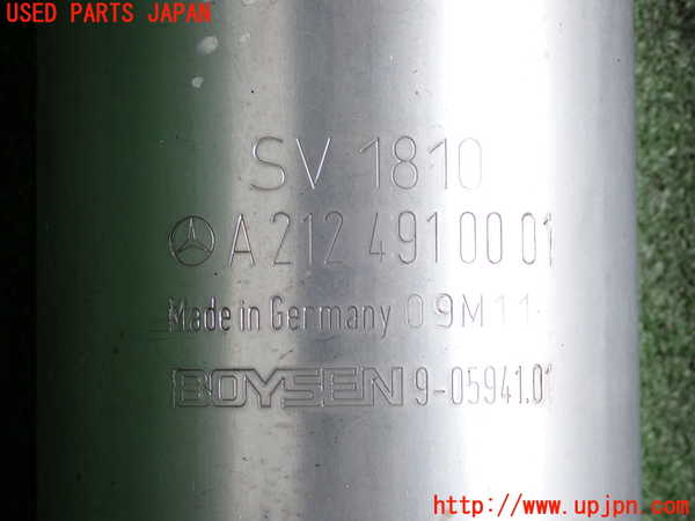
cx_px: 348
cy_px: 260
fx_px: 1646
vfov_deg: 18.0
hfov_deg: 23.8
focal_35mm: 82
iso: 200
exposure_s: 1/125
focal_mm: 14.62
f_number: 4.3
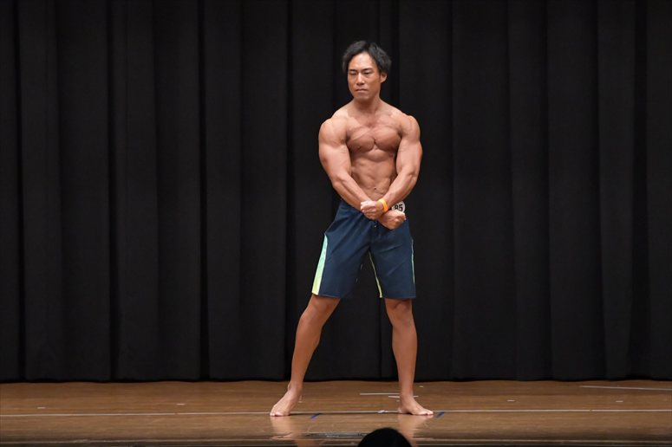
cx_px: 336
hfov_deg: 9.5
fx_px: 4049
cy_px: 224
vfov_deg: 6.3
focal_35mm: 217
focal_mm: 145
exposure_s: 1/400
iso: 6400
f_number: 5.6
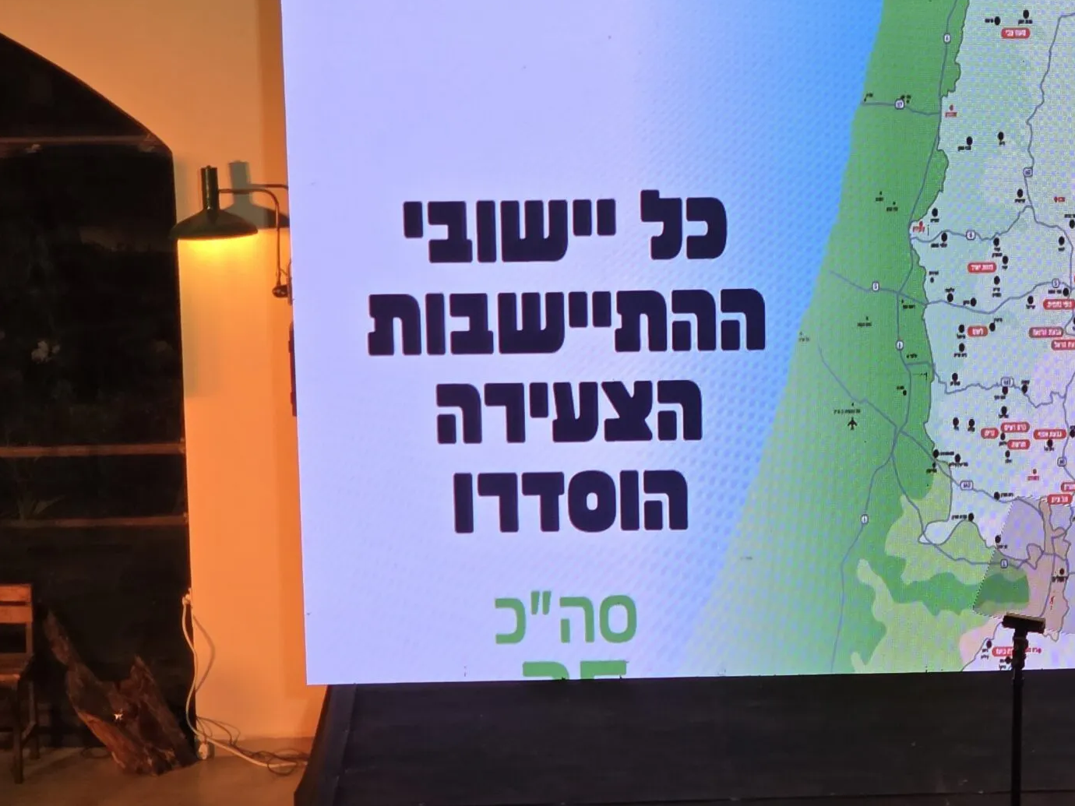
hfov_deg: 15.2
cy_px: 384
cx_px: 994
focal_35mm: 128
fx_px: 3975
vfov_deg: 11.6
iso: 125
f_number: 2.4
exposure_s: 1/100
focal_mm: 7.9
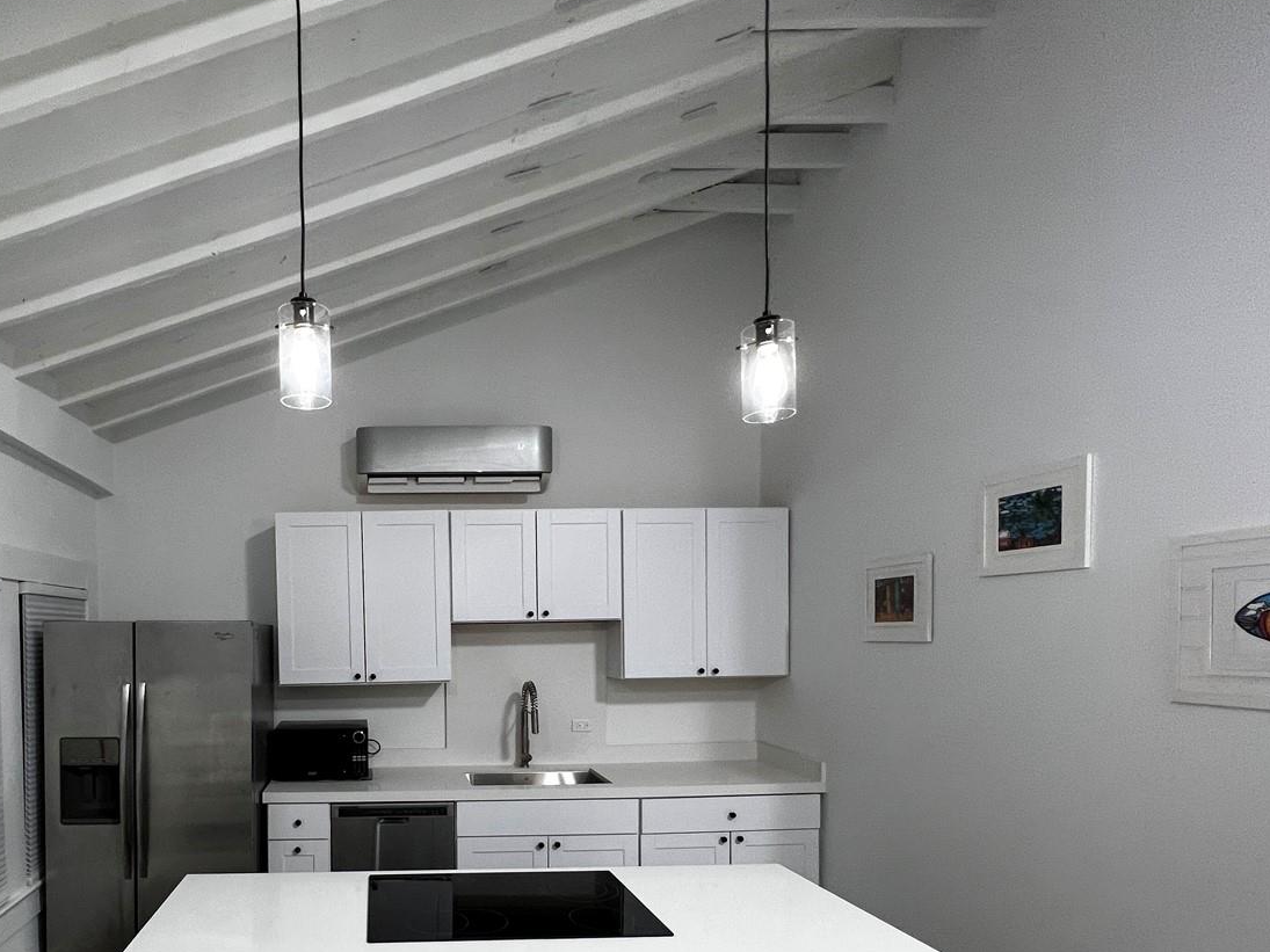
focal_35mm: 19
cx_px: 412
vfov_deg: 66.2
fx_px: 697
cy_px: 660
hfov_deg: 81.5
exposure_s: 1/120
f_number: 1.8
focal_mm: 1.57
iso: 125
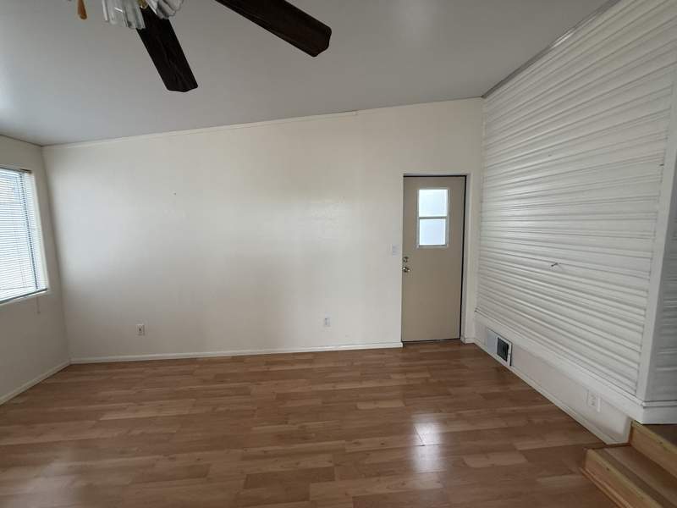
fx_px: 274
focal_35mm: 14
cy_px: 254
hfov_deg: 102.1
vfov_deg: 85.7
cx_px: 338
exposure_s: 1/88
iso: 320
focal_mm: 2.22
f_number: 2.2
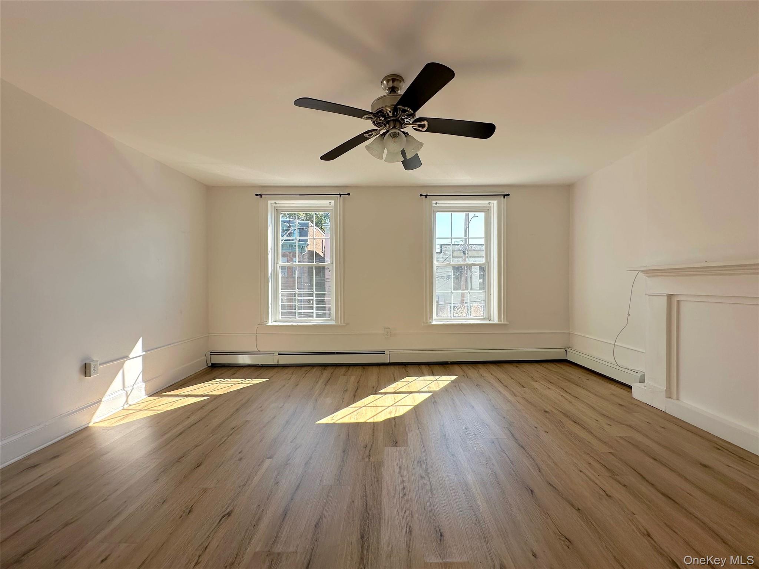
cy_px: 284
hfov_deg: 102.1
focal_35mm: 14
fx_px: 307
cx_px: 380
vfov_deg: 85.7
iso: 40
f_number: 2.2
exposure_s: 1/274
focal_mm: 2.22
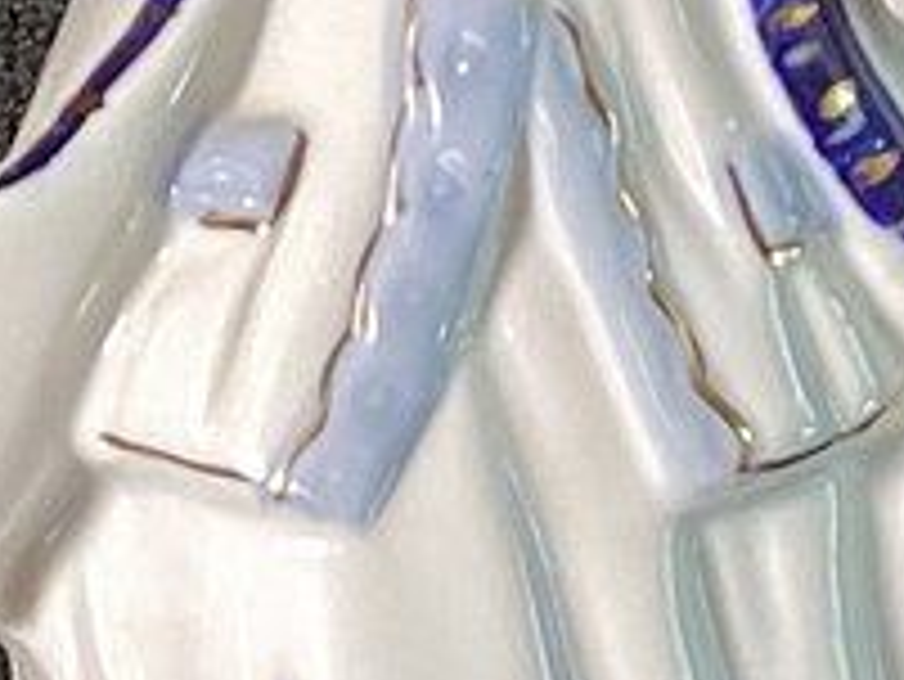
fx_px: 6088
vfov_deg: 6.4
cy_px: 101
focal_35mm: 233
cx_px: 636
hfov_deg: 8.5
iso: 64
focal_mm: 3.3
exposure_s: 1/60
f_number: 2.4
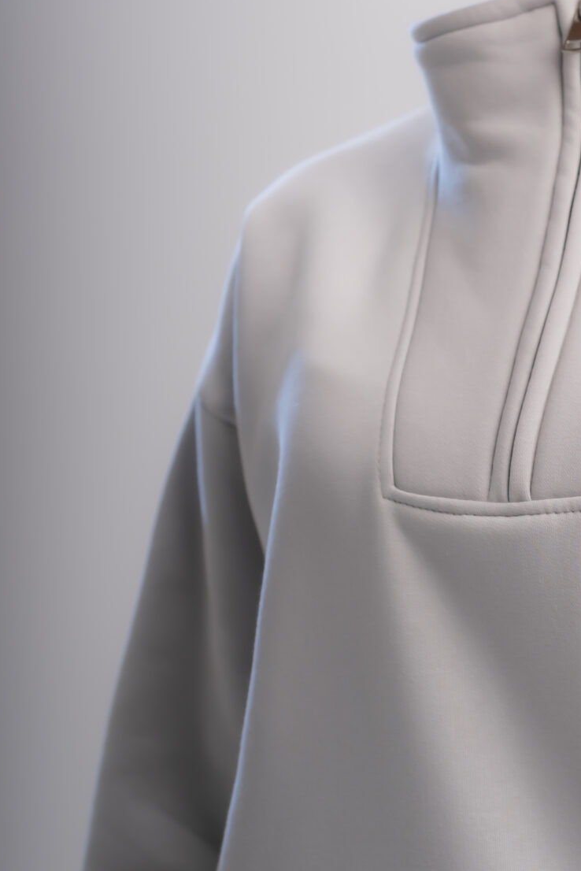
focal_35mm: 81
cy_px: 154
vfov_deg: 24.6
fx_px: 1959
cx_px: 625
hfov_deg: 16.4
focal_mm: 35
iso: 100
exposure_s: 1/250
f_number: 3.2
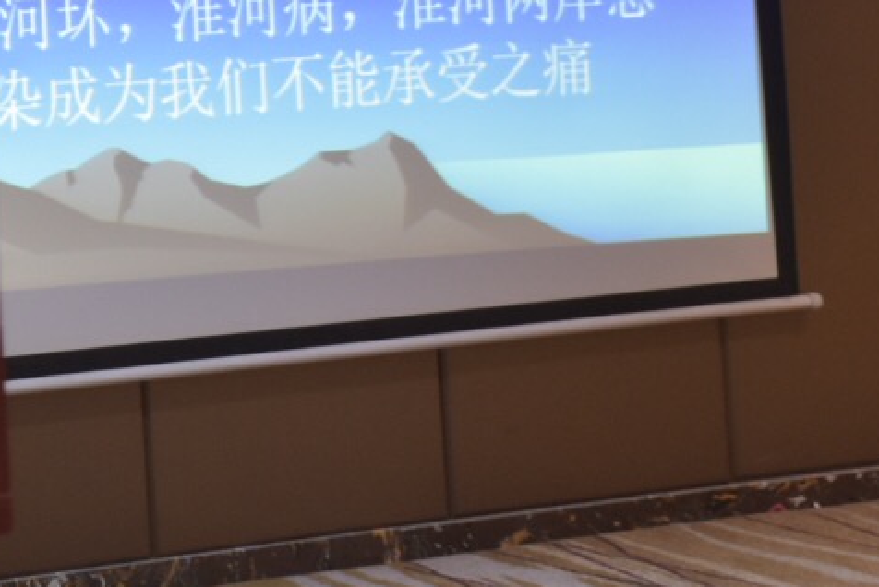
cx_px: -404
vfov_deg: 9.7
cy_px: -249
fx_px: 3364
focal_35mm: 138
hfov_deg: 14.0
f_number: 4
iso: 1000
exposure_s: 1/20
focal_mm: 27
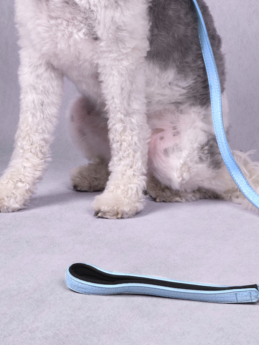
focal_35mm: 115
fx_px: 1148
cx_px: 165
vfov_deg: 16.8
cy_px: 6
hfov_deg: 12.9
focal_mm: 48
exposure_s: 1/125
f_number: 11
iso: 250
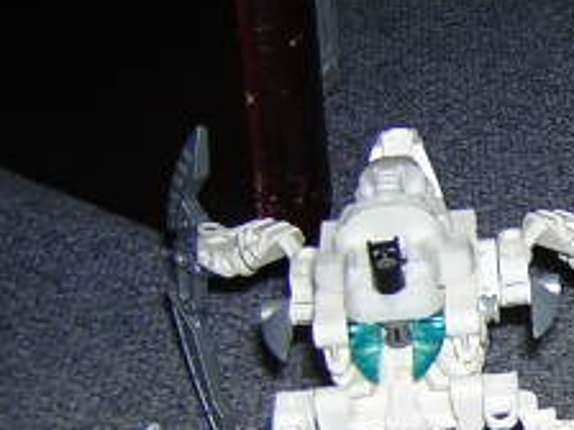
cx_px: 712
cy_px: 315
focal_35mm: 103
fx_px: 1708
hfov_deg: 18.0
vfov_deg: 14.3
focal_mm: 4.7
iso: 100
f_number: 2.6
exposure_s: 1/60.1
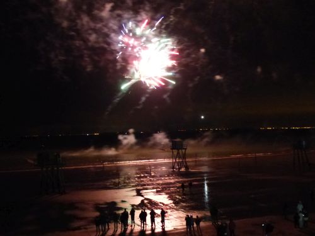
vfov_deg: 36.0
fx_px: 364
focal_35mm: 40
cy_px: 118
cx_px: 158
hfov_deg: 46.8
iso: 1600
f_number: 2.8
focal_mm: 7.1
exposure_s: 1/4
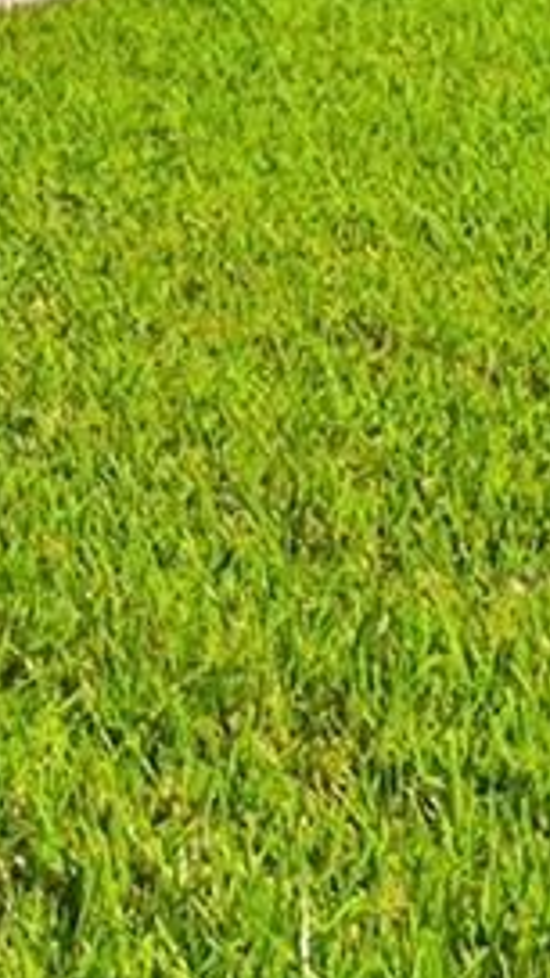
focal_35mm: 74
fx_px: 1919
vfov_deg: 23.8
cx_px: -963
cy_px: -417
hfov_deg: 11.6
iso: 800
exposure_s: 1/1000
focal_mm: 12
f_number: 6.3
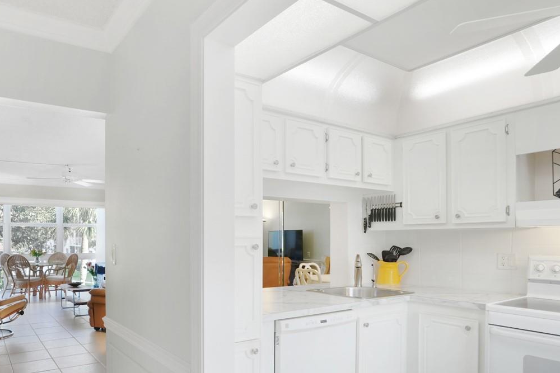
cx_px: 215
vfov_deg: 52.6
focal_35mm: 24
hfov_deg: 72.7
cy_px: 232
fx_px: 373
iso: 1600
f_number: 11
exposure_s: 1/15
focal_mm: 16
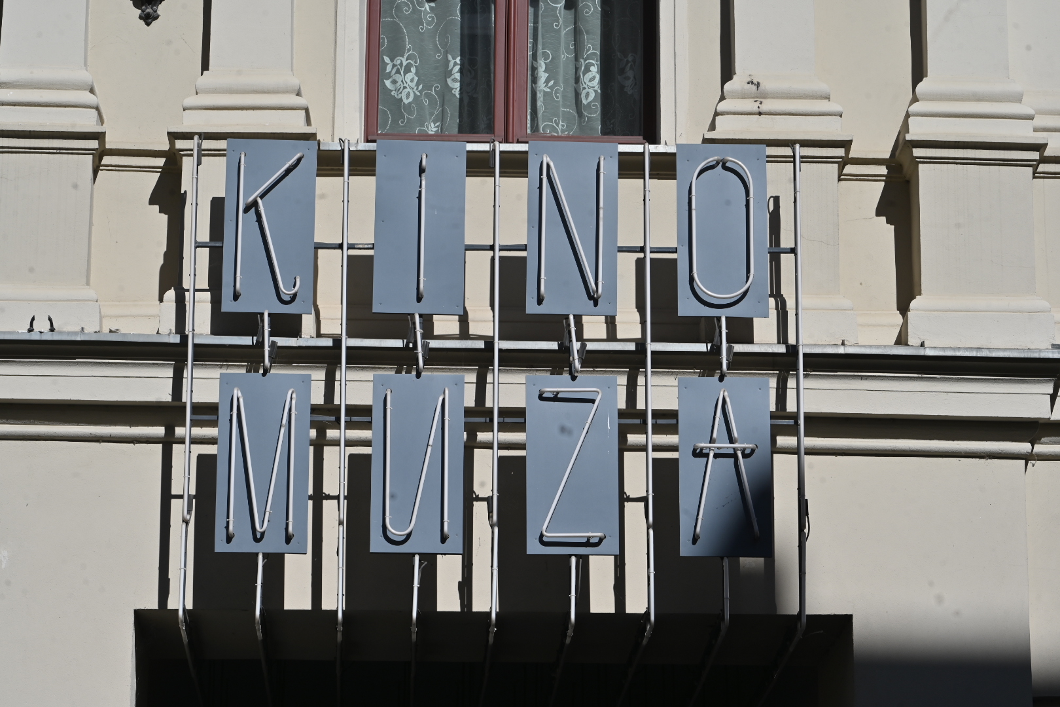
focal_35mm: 120
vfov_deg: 11.4
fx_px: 3533
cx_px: 530
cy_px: 354
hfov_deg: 17.1
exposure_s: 1/400
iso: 100
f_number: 13
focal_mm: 120
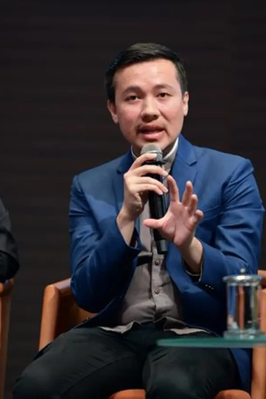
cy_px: 162
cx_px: 148
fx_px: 2661
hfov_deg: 5.7
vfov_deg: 8.6
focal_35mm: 240
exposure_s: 1/100
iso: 500
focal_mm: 185
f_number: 2.8
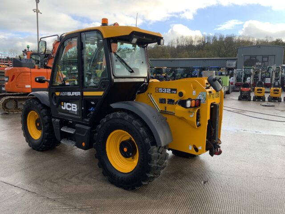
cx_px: 142
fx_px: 239
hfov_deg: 61.7
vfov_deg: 48.2
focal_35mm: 29
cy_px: 107
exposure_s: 1/276
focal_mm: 3
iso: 16
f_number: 1.8
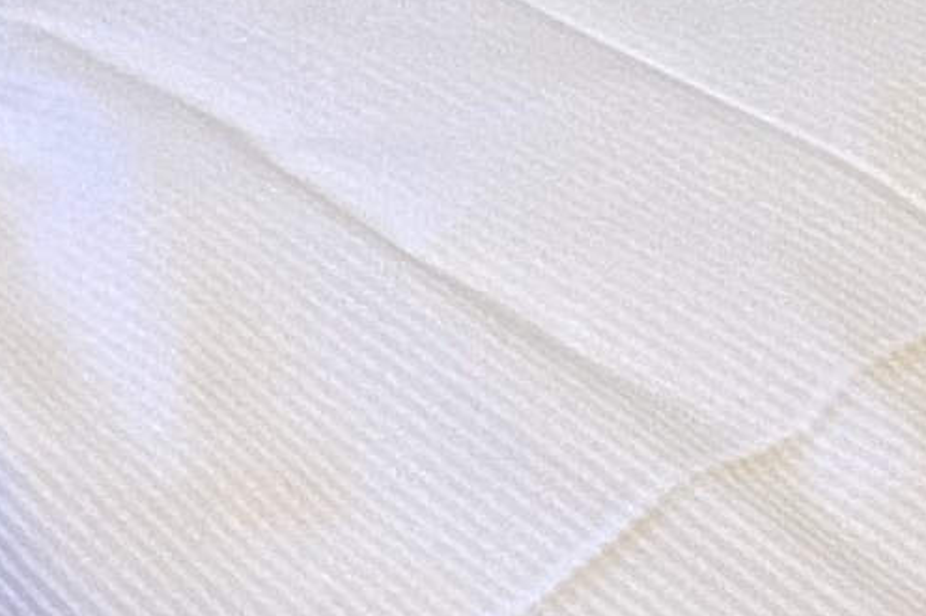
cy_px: -1590
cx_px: 1471
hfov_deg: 9.1
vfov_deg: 5.6
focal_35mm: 220
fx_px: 5655
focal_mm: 4.25
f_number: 1.8
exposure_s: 1/50
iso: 160
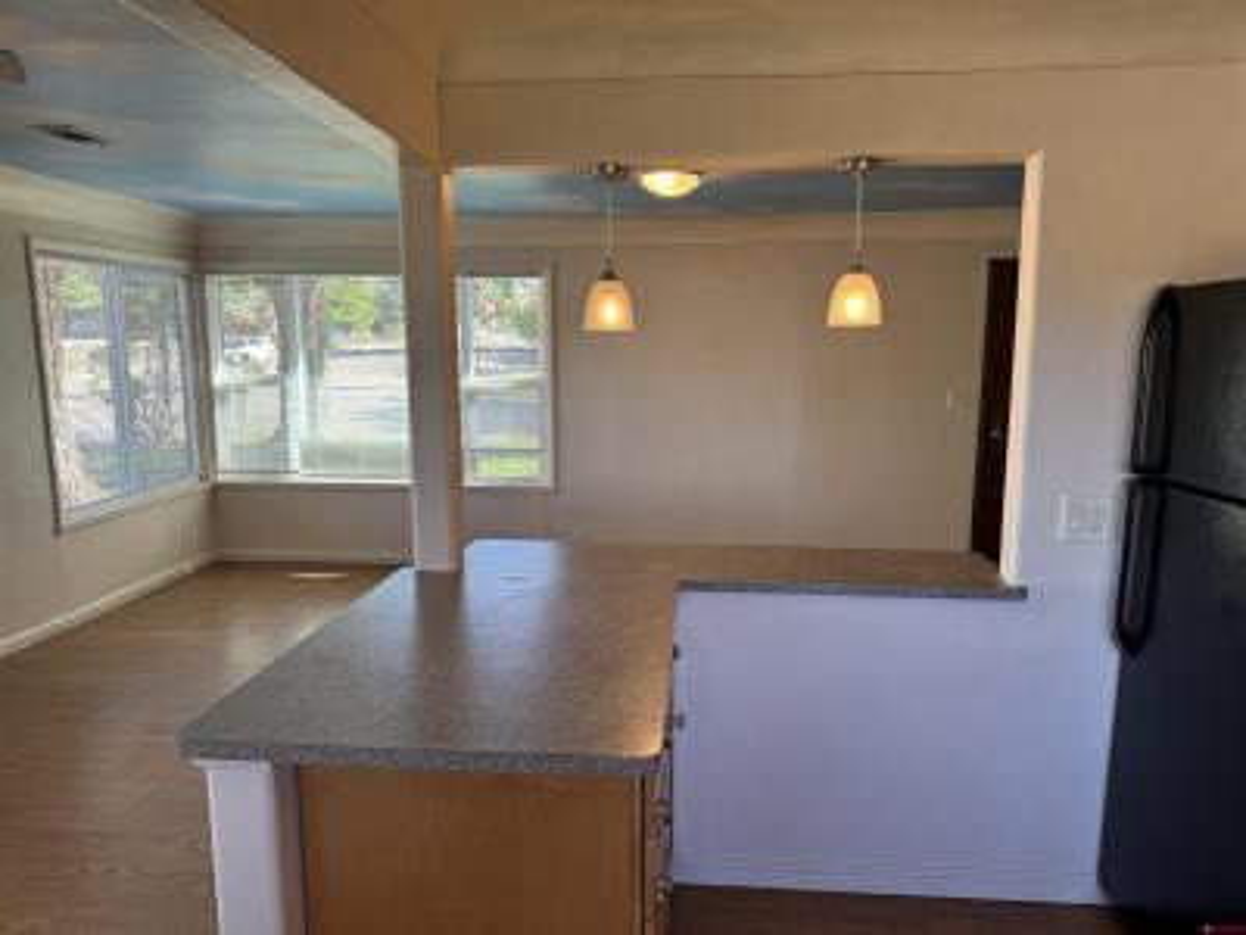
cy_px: 468
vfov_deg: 56.8
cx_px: 623
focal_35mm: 24
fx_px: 864
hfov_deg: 71.6
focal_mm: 6.76
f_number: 1.78
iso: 100
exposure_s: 1/161
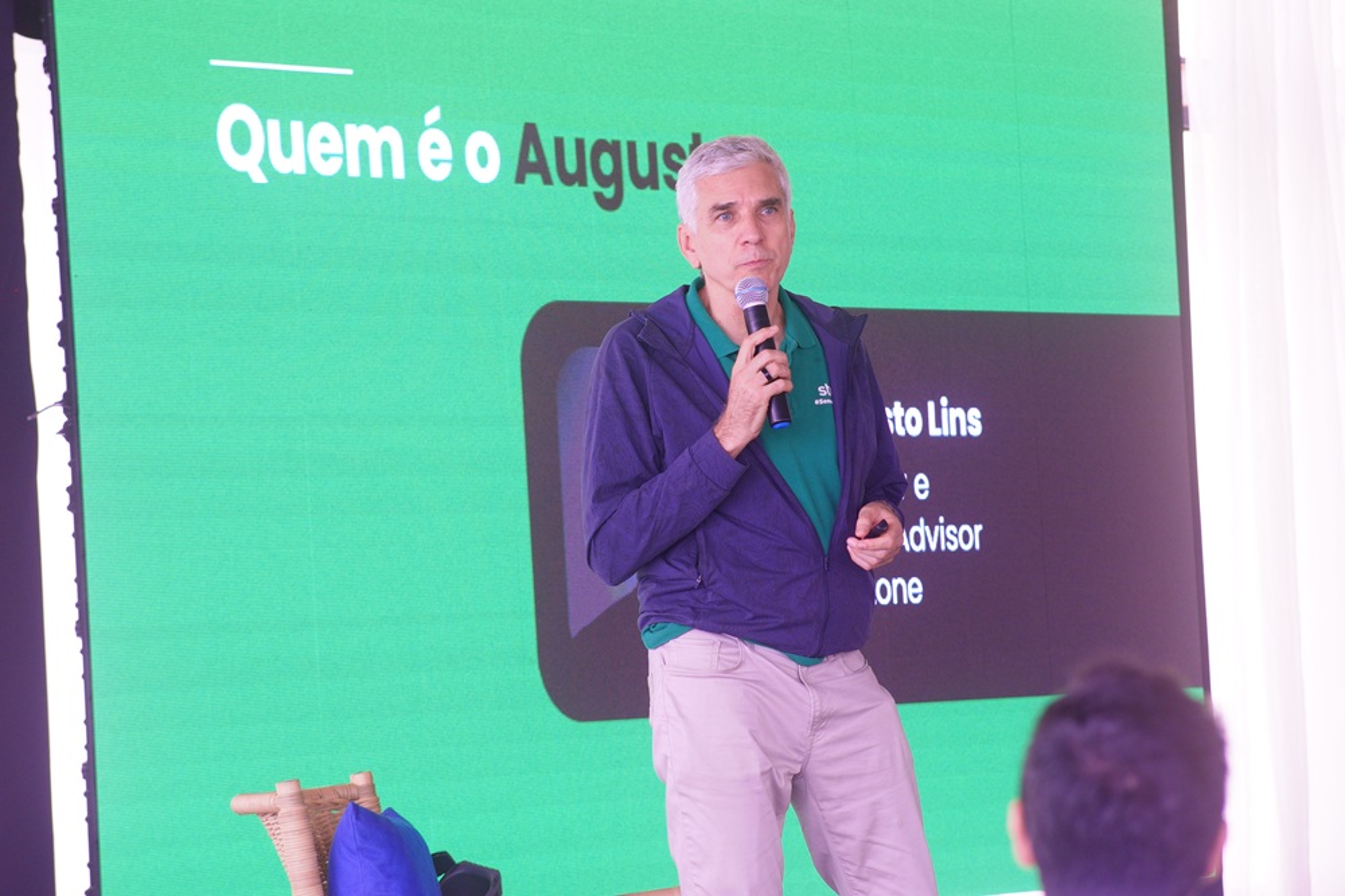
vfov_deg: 10.8
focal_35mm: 127
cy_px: 448
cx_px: 672
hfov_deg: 16.1
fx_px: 4743
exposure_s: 1/200
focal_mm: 85
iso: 320
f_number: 3.2
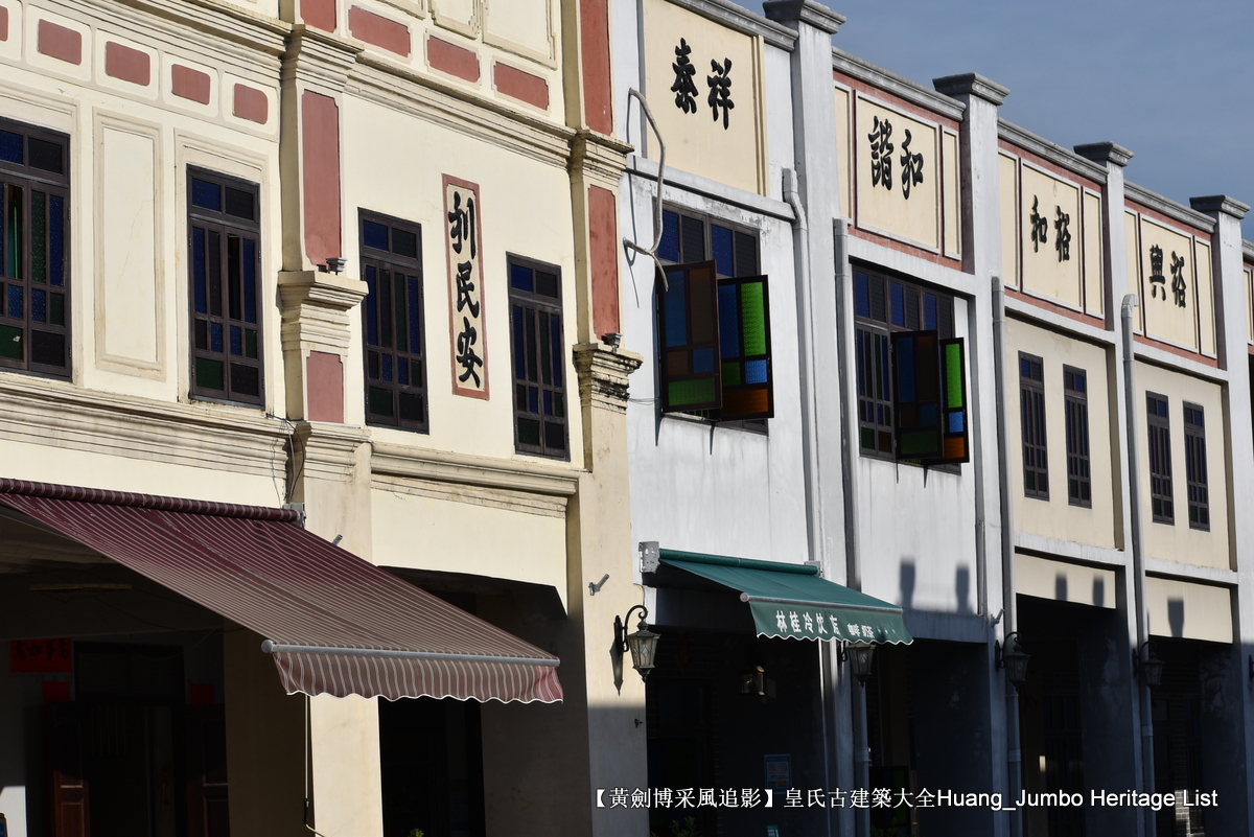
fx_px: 3659
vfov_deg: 13.1
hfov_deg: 19.4
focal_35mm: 105
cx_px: 627
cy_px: 418
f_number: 10
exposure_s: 1/400
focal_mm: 70
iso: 100
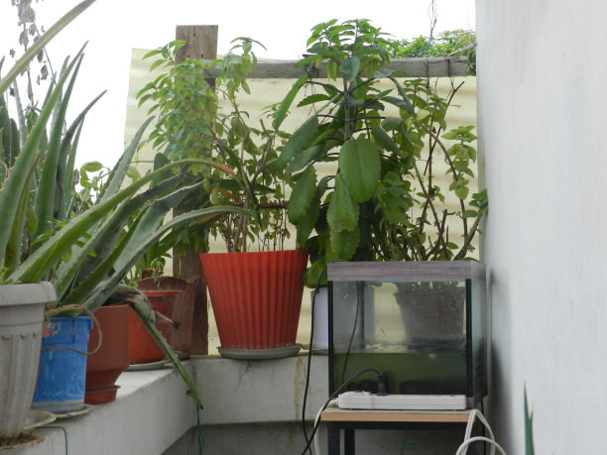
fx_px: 1333
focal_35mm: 76
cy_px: 228
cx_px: 304
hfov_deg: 25.7
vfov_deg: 19.4
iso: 160
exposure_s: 1/30
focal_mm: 13.5
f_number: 4.8
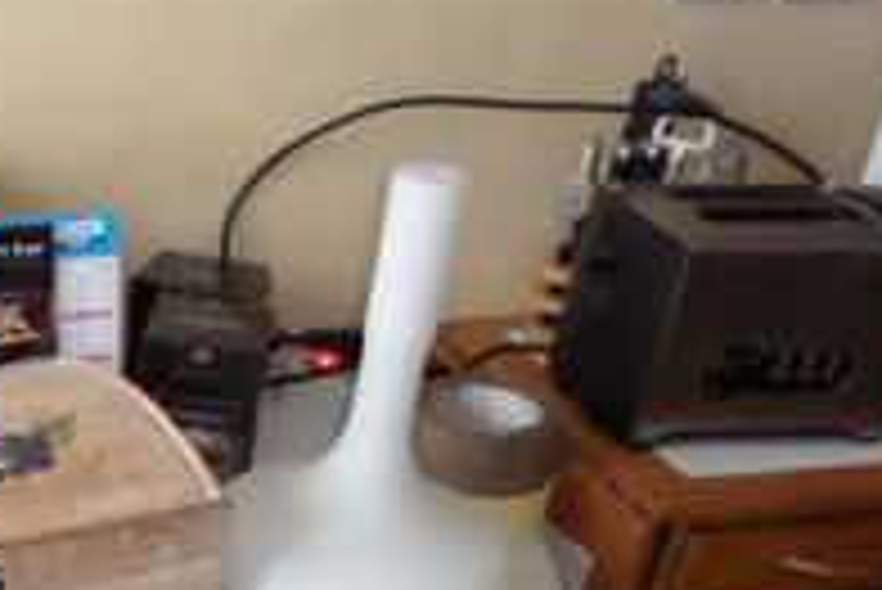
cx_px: -68
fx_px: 1496
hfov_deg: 29.8
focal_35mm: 61
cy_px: 635
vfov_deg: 21.3
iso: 400
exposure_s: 1/20
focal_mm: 4.3
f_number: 3.1
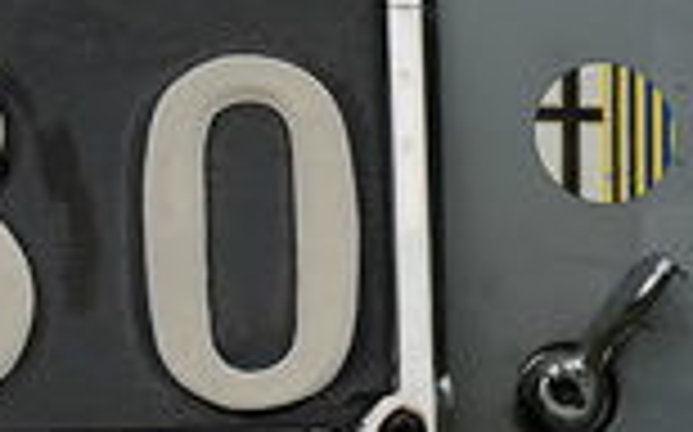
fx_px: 8247
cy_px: 56
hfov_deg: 4.8
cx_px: -436
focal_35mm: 437
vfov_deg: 3.0
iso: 200
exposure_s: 1/320
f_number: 9
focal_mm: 110
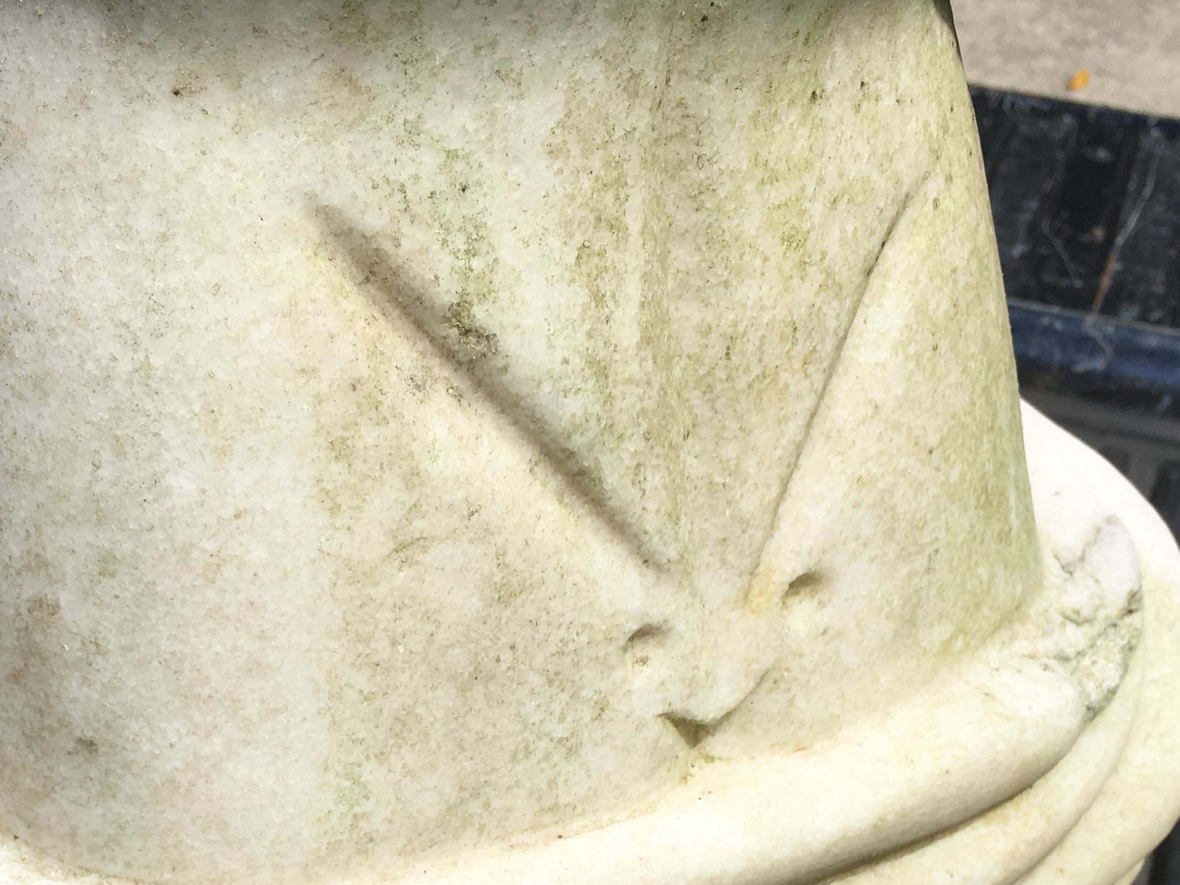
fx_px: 1841
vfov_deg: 26.1
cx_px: 494
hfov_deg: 35.5
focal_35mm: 54
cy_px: 814
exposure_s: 1/3344
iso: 25
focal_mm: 4.15
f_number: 2.2
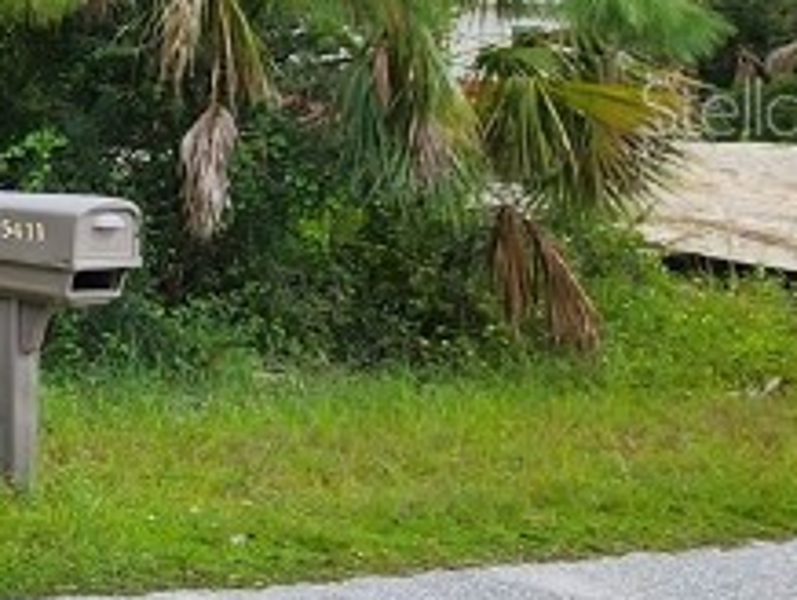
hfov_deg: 17.9
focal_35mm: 61
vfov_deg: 23.7
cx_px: -888
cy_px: 106
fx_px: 1406
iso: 50
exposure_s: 1/677
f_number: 2.2
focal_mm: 2.2
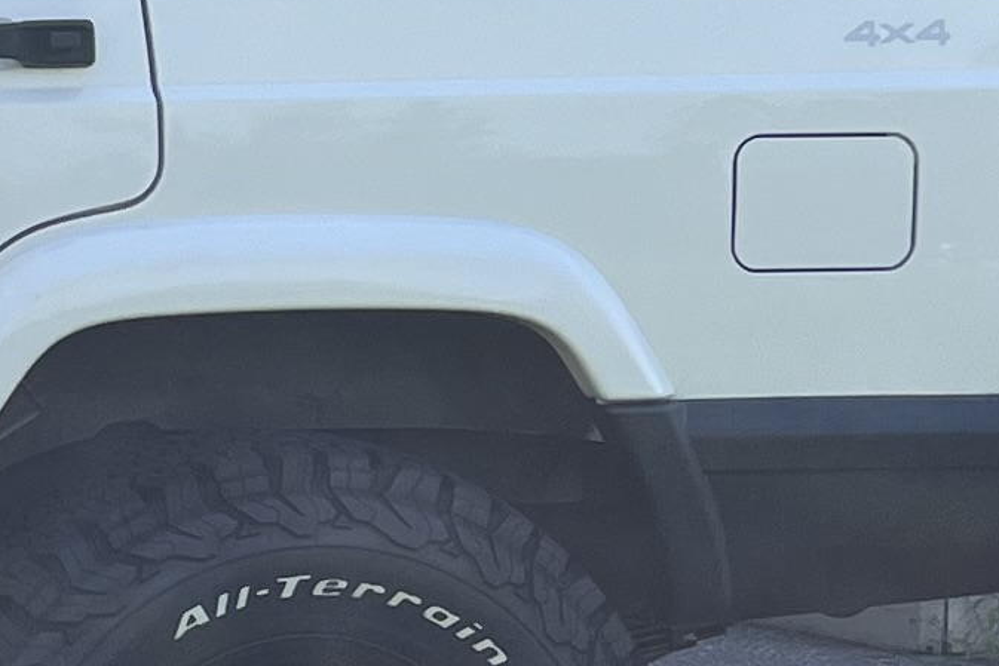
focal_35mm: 162
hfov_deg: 11.5
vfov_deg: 8.5
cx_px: -938
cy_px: 464
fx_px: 4496
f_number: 1.6
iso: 50
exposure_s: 1/1422
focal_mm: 5.1
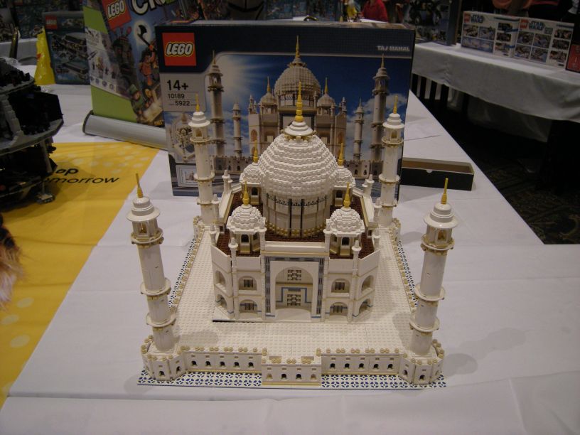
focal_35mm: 28
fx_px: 469
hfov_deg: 63.4
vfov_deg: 49.7
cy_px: 218
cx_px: 290
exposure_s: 1/57
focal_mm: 4.7
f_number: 2.8
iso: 239
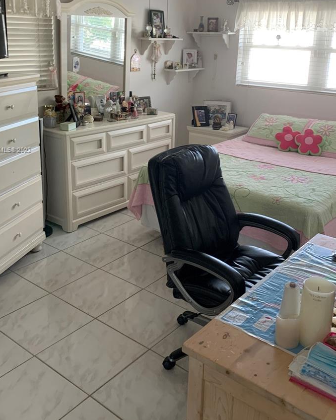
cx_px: 163
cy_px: 150
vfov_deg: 49.6
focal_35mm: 36
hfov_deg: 41.2
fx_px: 447
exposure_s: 1/60
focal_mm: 4.25
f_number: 1.8
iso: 100
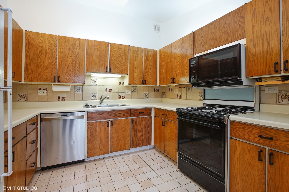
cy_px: 96
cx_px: 144
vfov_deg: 37.9
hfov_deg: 54.4
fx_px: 281
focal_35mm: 35
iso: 200
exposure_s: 1/4
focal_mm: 35
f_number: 8
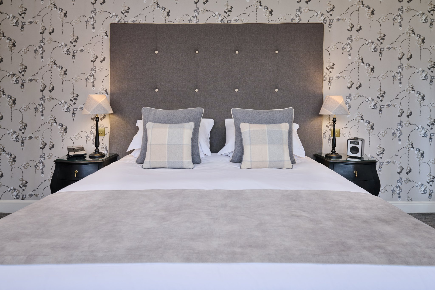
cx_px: 218
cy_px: 145
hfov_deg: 78.6
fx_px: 266
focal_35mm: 22
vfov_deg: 57.2
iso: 200
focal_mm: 22
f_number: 8
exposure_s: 1/25
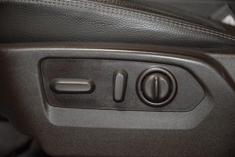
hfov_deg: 19.5
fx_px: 686
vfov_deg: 13.0
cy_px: 78
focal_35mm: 105
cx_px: 118
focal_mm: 70
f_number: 4.5
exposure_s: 1/50
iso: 2200
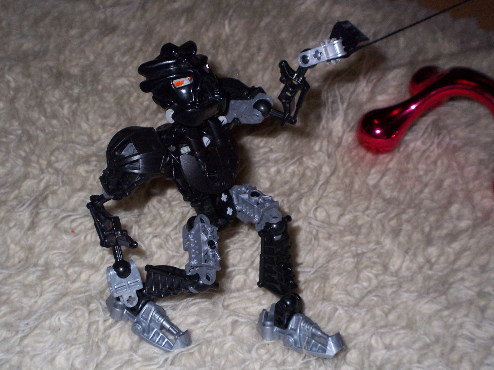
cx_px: 247
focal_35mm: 76
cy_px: 185
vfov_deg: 19.4
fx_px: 1085
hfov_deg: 25.7
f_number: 4.2
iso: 125
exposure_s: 1/100
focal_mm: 12.4
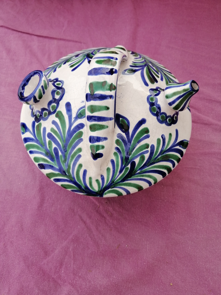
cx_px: 110
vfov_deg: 67.3
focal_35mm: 26
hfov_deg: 53.1
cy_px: 148
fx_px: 221
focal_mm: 3.96
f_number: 1.8
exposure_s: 1/598
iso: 50
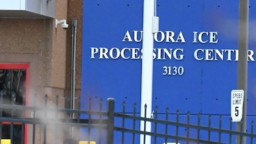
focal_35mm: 504
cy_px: 69
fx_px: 3420
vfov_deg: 2.4
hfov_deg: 4.3
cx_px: 218
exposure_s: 1/5000
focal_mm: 200
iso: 16000
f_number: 9
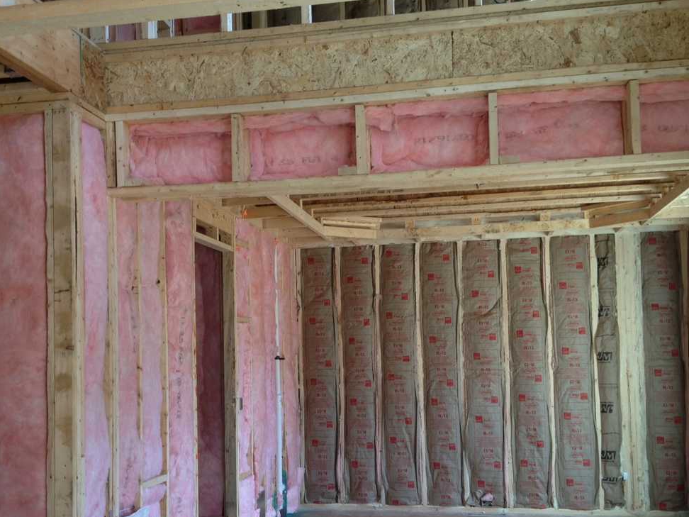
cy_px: 314
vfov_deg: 30.2
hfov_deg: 39.5
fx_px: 955
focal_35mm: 48
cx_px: 289
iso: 50
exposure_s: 1/40
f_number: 2.4
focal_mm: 4.28
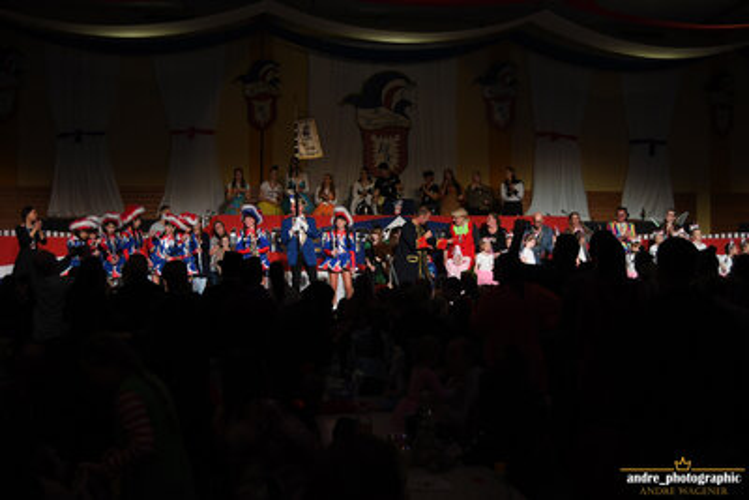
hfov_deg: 43.6
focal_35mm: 45
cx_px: 374
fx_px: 937
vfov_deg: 29.9
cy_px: 250
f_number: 4.2
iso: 1600
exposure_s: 1/400
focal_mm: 30
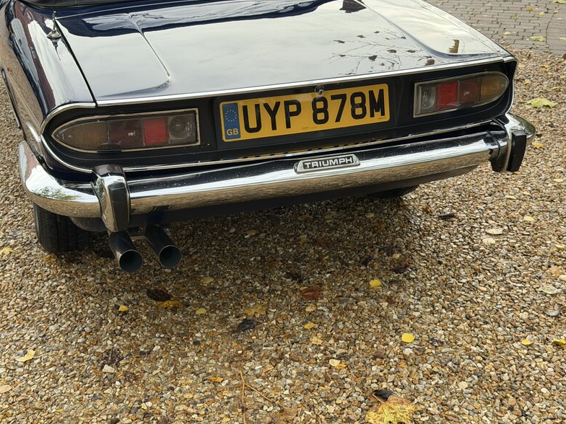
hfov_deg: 38.9
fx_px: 801
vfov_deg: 29.7
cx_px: 279
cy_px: 208
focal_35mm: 49
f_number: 1.78
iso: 80
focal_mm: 6.76
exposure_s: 1/427
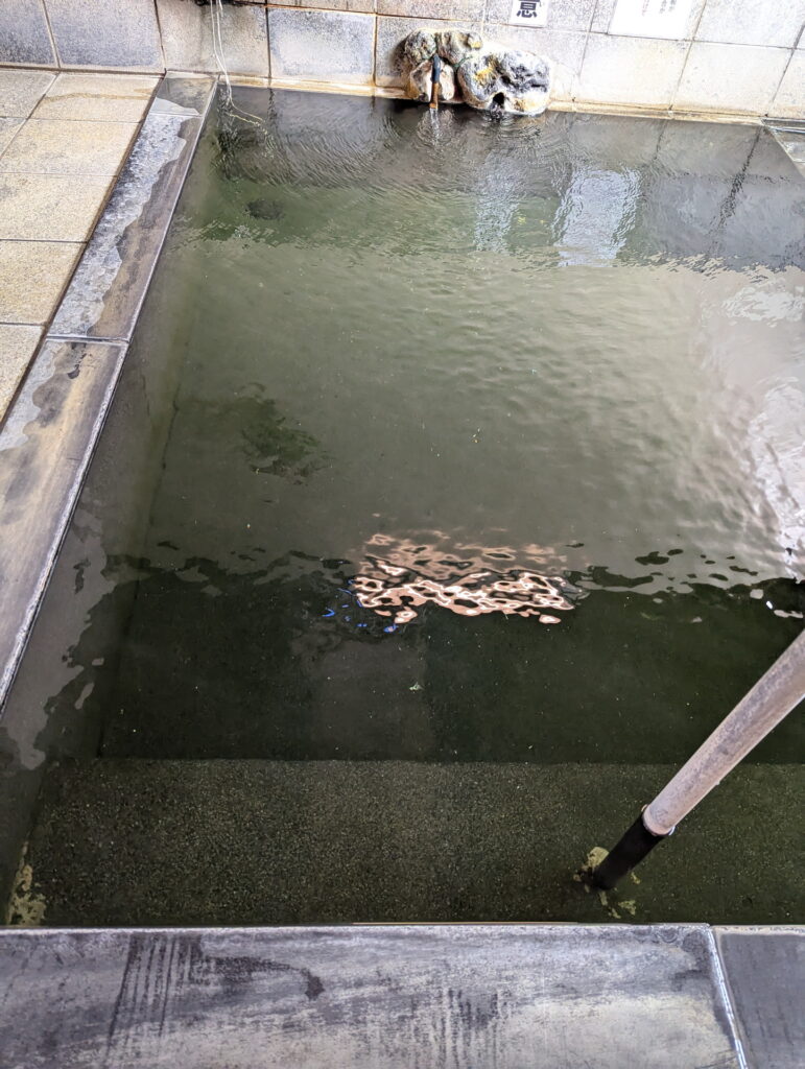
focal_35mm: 24
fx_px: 742
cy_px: 534
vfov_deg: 71.5
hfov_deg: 56.9
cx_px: 402
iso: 613
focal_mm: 6.81
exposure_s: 1/296
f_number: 1.85
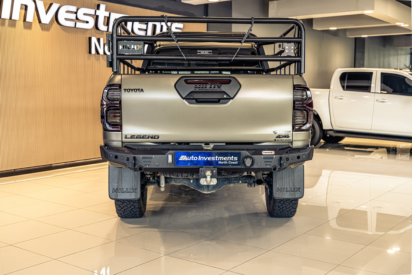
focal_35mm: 43
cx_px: 206
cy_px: 138
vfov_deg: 31.2
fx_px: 492
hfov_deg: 45.4
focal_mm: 43
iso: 500
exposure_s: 1/125
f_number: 4.5
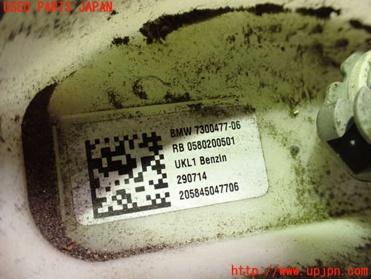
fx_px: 322
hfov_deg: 60.0
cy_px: 140
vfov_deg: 46.8
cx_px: 186
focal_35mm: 30
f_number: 2.3
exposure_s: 1/30
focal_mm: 5.4
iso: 1000
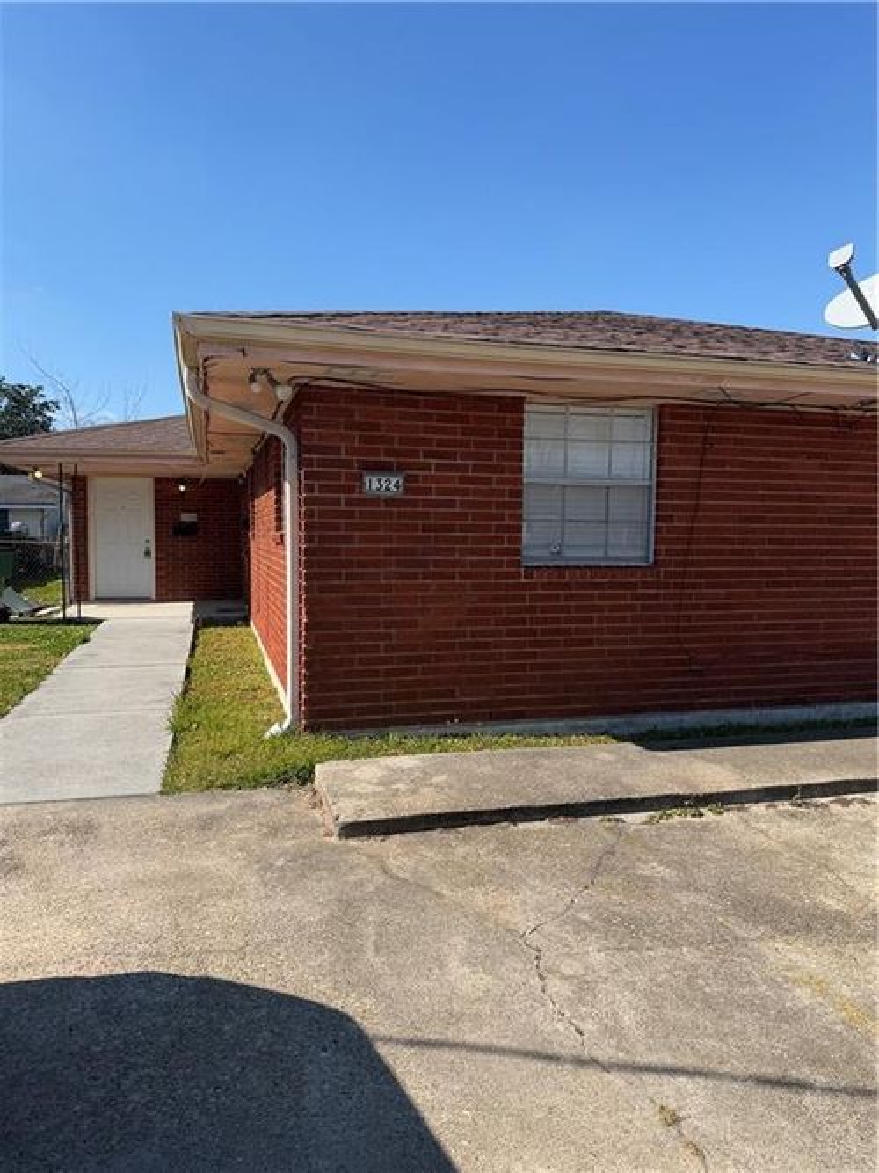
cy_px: 586
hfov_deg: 56.8
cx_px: 440
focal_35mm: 24
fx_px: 813
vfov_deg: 71.6
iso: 80
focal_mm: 6.76
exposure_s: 1/4167
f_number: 1.78
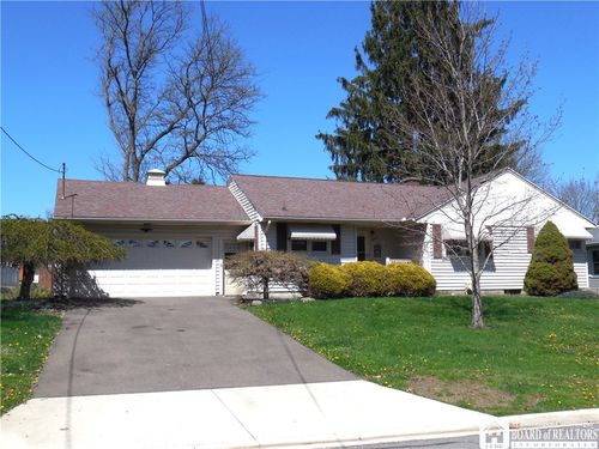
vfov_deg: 41.8
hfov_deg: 54.0
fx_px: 588
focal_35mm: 34
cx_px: 300
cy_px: 224
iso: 125
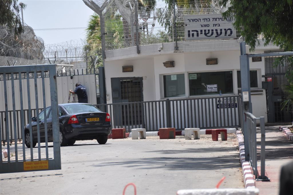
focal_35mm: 255
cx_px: 146
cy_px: 98
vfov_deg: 5.4
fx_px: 2073
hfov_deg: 8.1
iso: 200
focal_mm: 170
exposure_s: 1/640
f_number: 6.3
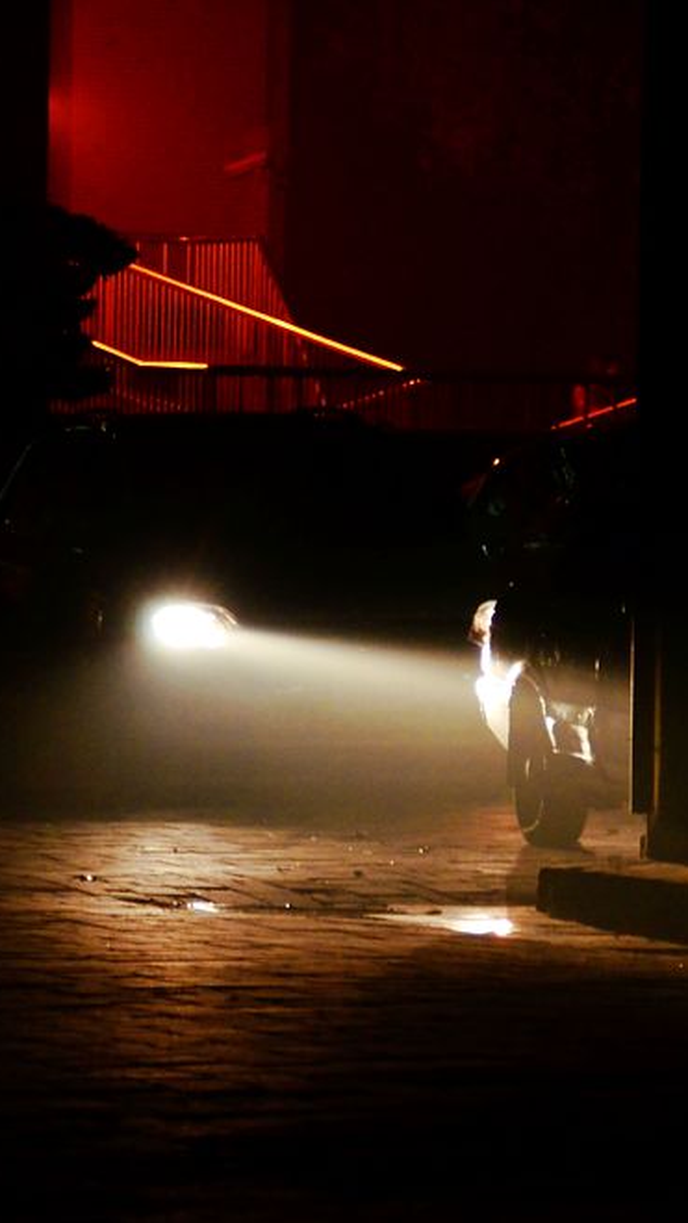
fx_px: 15428
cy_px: 612
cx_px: 588
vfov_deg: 4.5
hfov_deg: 2.6
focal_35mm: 476
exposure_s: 1/40
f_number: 6.3
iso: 1600
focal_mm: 200
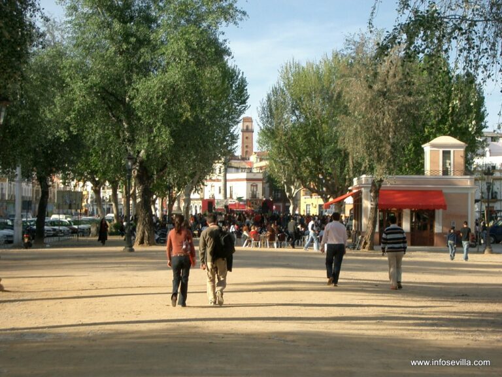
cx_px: 251
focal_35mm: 74
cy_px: 188
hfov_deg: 26.3
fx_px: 1073
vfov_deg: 19.9
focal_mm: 12.2
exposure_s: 1/320
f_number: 3.9
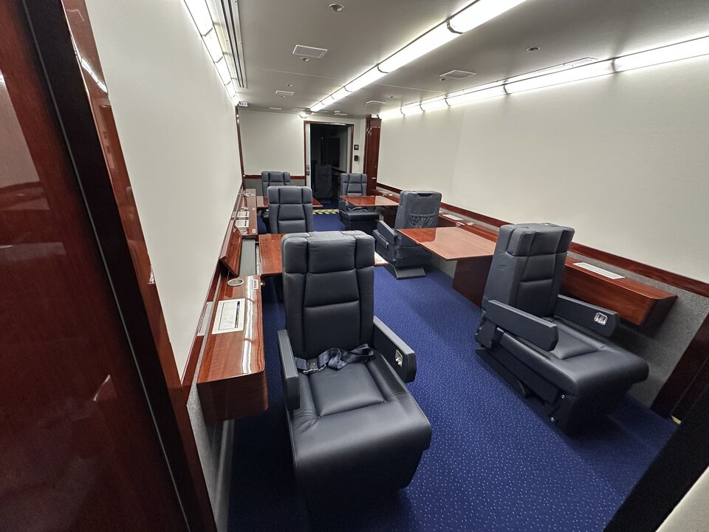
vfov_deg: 85.7
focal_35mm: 14
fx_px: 287
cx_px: 354
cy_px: 266
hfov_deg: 102.1
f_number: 2.2
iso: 640
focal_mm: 2.22
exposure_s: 1/60
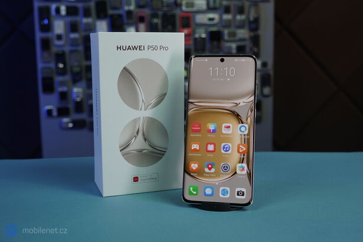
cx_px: 182
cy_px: 121
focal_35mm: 43
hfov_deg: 45.4
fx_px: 433
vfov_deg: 31.2
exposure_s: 1/160
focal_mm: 43
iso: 640
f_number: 7.1
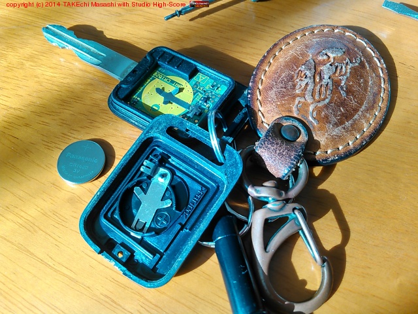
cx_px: 209
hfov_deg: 60.0
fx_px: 362
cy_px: 157
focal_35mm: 30
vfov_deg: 46.8
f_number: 2.4
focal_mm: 4
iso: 100
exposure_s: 1/75.9
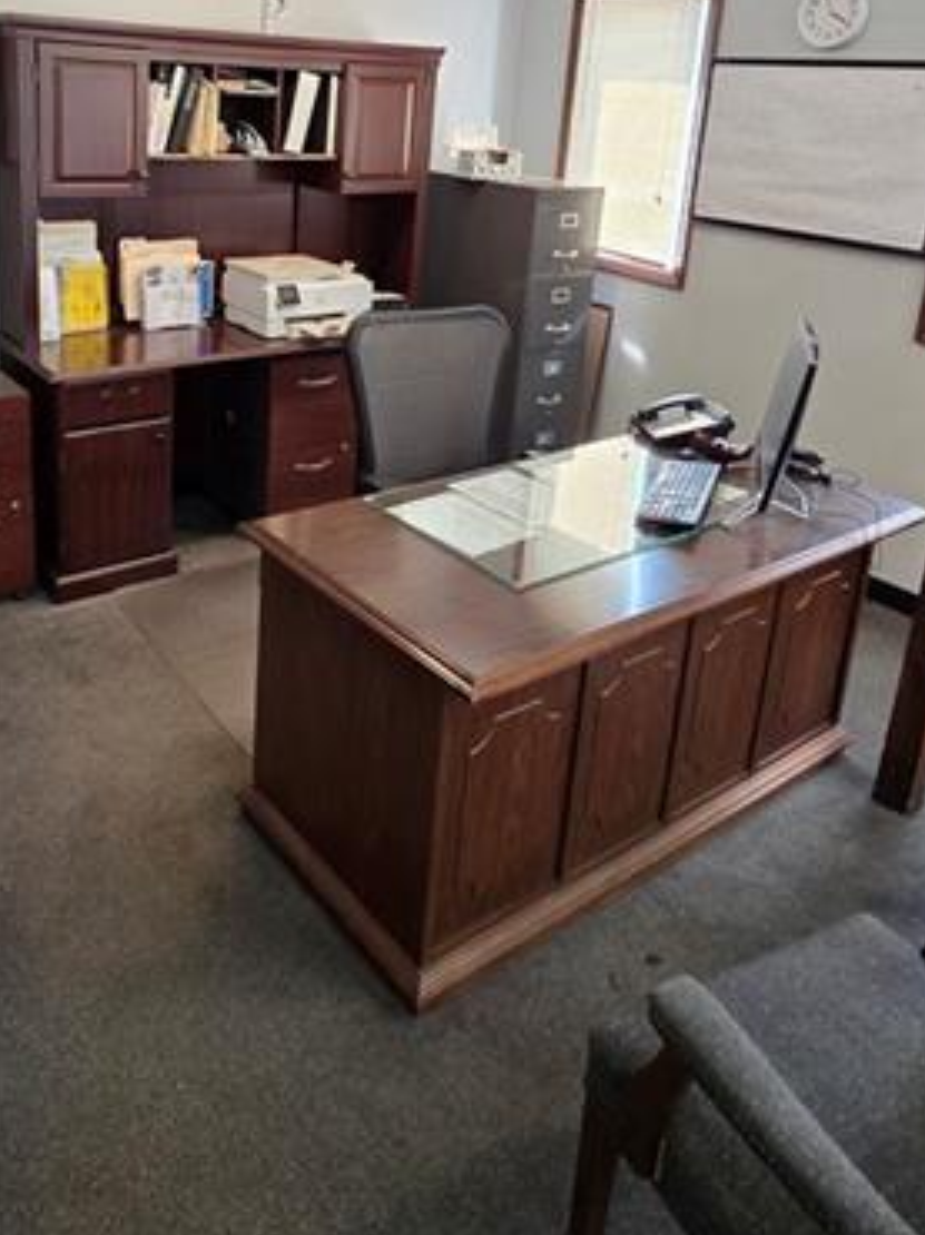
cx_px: 337
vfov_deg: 62.7
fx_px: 963
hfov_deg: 50.7
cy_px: 357
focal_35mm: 27
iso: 160
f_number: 1.9
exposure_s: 1/60
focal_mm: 2.2
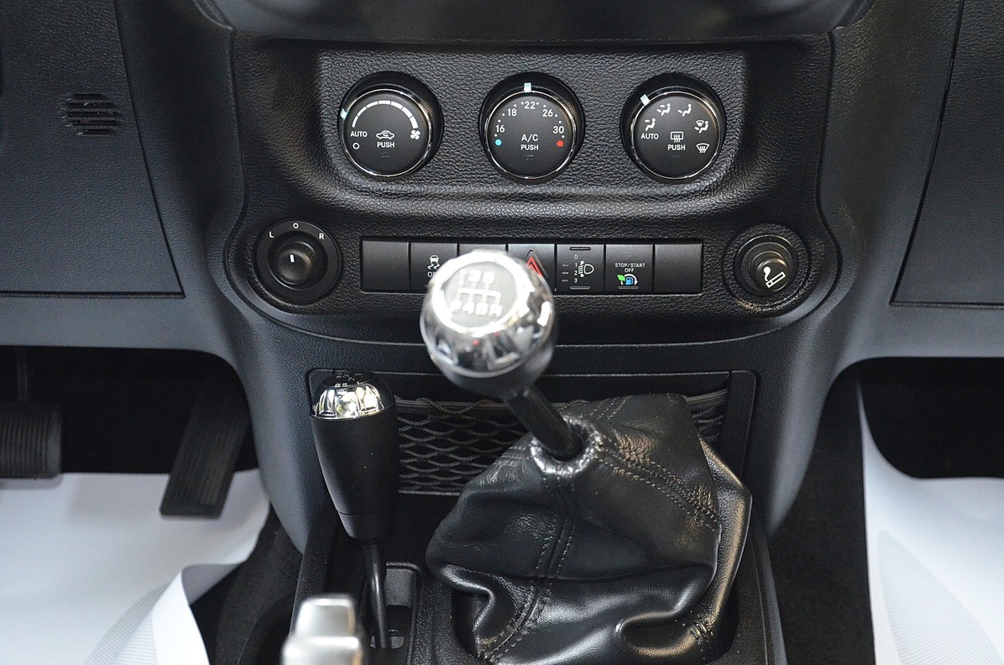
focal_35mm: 61
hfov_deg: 32.9
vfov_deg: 22.2
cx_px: 532
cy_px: 330
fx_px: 1698
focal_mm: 38
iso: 3200
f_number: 4.5
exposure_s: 1/60
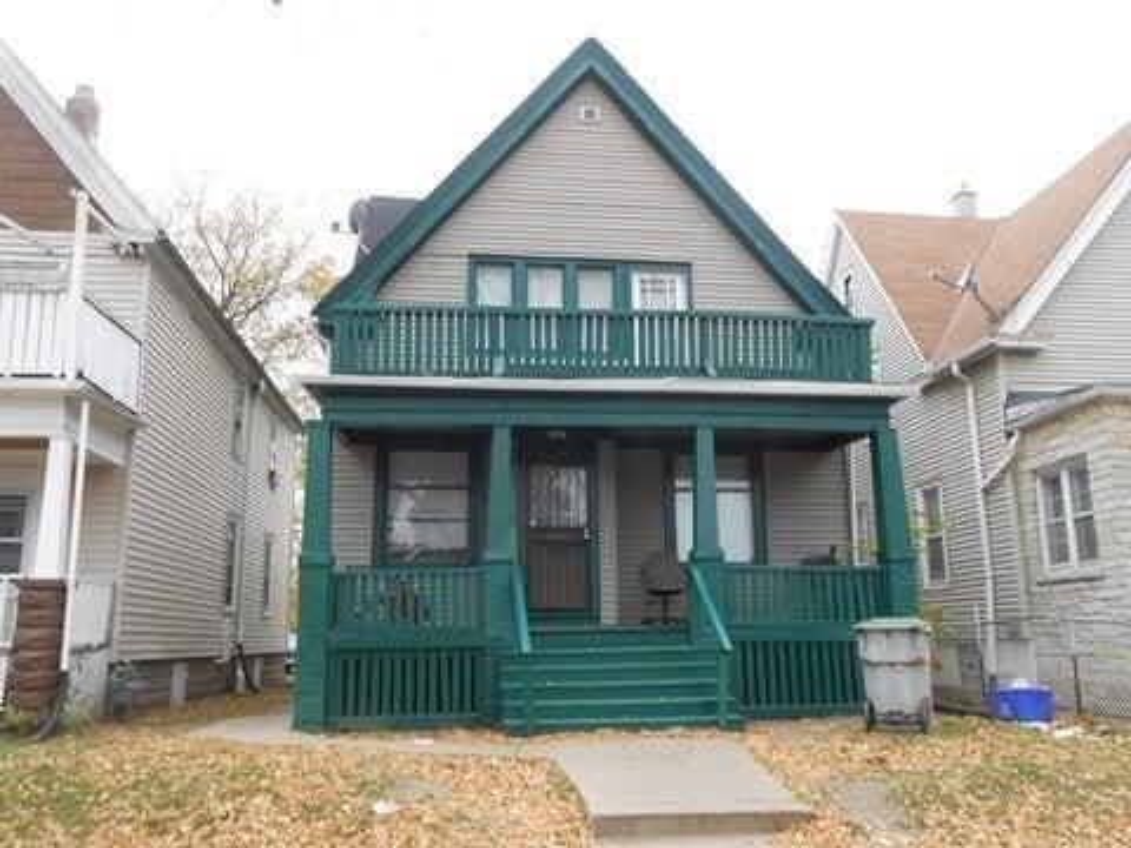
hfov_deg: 60.0
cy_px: 424
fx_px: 980
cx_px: 566
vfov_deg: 46.8
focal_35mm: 30
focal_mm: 5.3
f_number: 3.8
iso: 80
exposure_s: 1/60
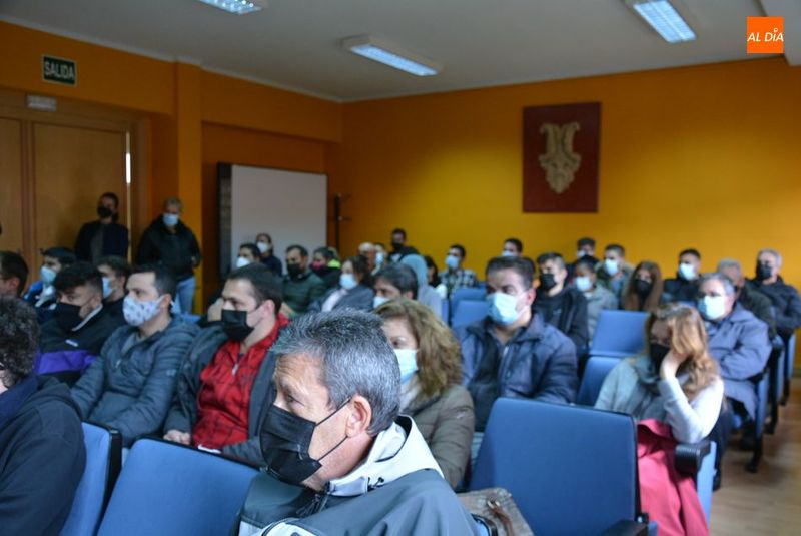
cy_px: 268
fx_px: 735
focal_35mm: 33
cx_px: 400
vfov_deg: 40.0
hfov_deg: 57.2
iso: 720
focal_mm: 22
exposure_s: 1/90
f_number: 3.8
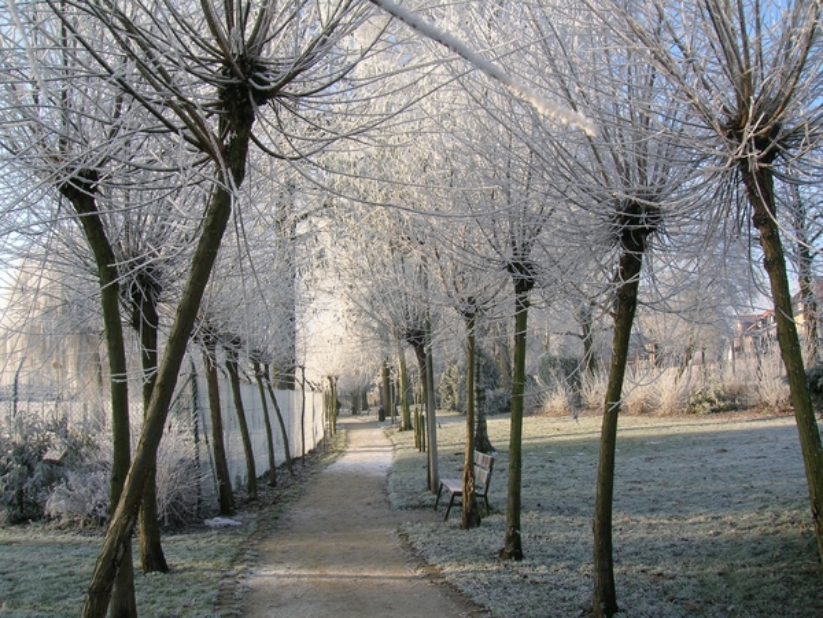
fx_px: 808
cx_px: 412
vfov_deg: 41.8
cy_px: 309
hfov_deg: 54.0
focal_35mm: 34
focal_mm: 5.7
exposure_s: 1/129
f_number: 4.9
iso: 50
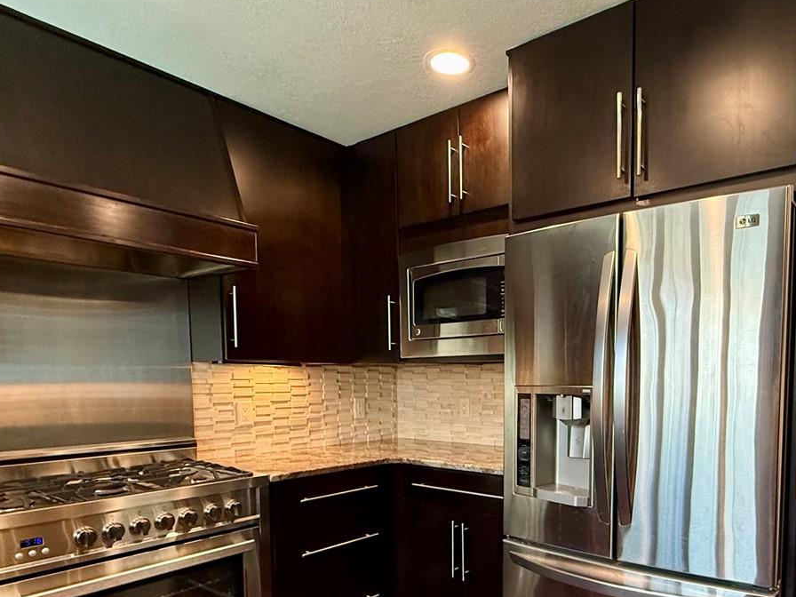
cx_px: 512
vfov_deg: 53.2
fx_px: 575
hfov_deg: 68.0
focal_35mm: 25
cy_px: 421
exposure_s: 1/120
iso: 400
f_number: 2.2
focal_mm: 2.22
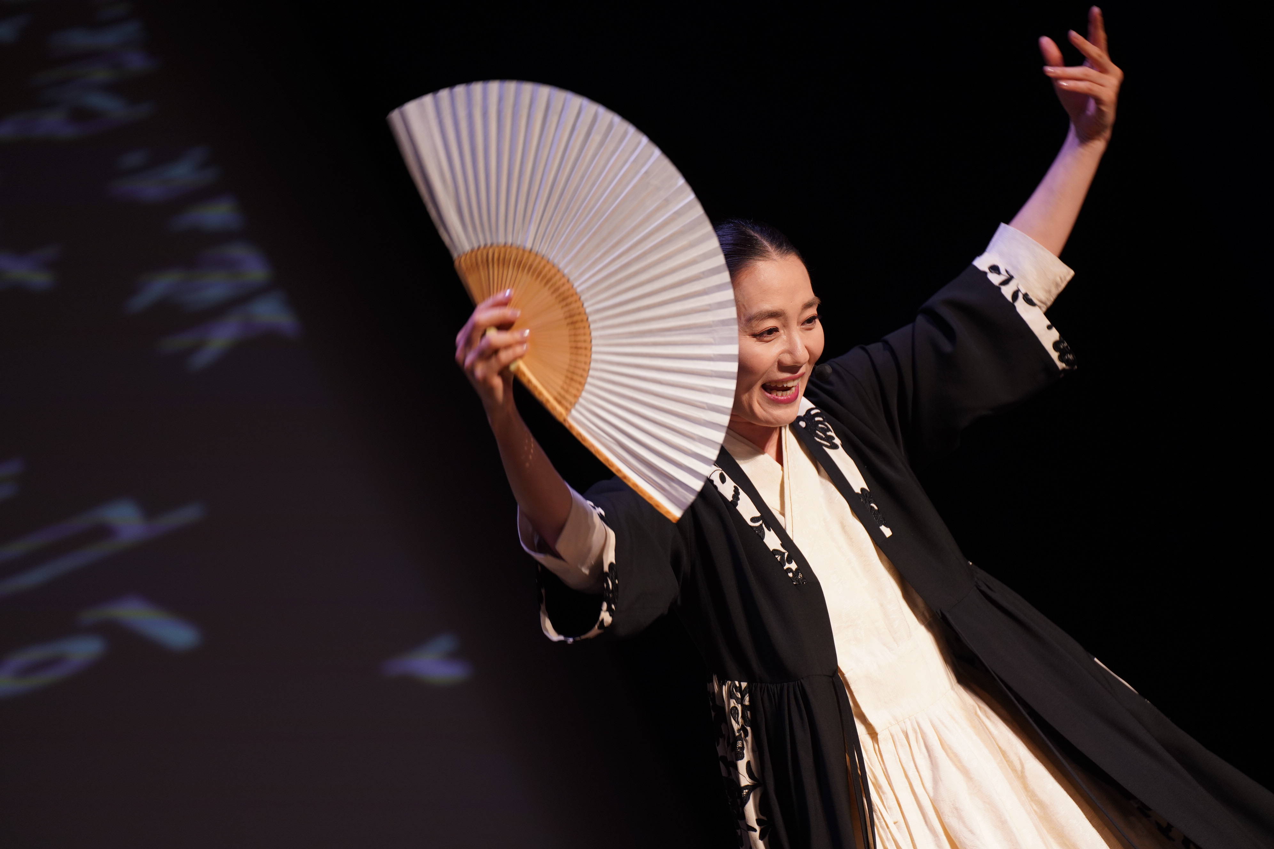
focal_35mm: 180
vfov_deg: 7.6
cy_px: 424
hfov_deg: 11.4
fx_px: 6370
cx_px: 637
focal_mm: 180
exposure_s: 1/200
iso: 640
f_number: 2.8
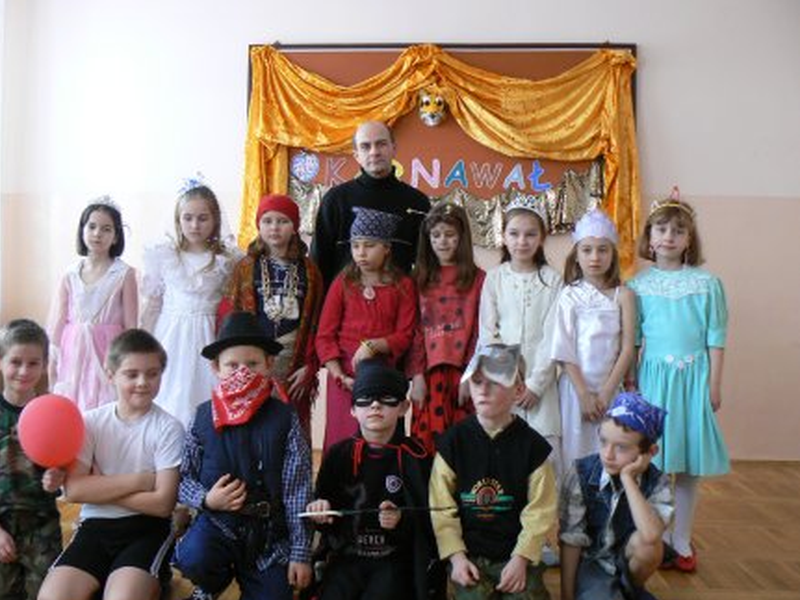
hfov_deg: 47.8
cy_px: 323
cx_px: 370
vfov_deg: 36.8
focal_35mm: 39
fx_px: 901
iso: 200
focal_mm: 6
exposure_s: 1/30
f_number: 2.8
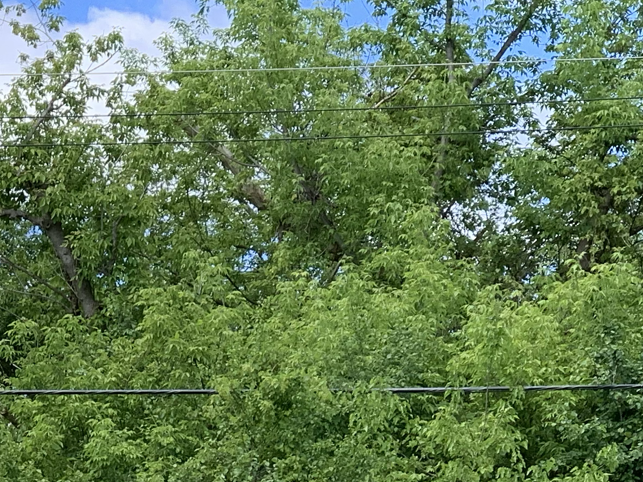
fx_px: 3287
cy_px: 806
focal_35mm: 177
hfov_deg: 11.1
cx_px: 92
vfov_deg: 8.1
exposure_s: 1/375
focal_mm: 6
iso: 16
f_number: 2.4
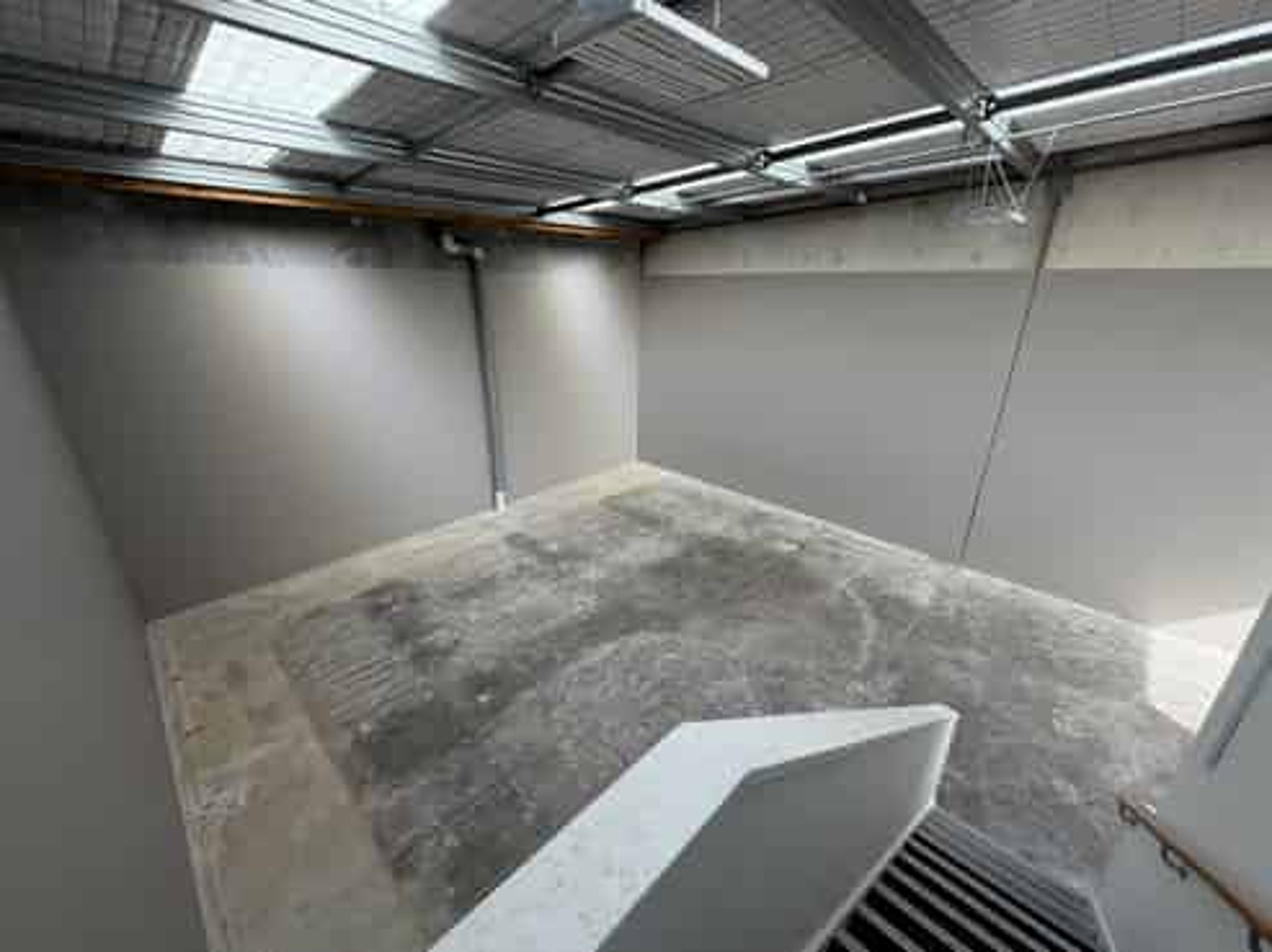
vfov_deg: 85.6
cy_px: 476
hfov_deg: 102.1
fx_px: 514
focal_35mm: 14
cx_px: 636
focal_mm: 2.22
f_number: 2.2
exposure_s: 1/240
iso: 40
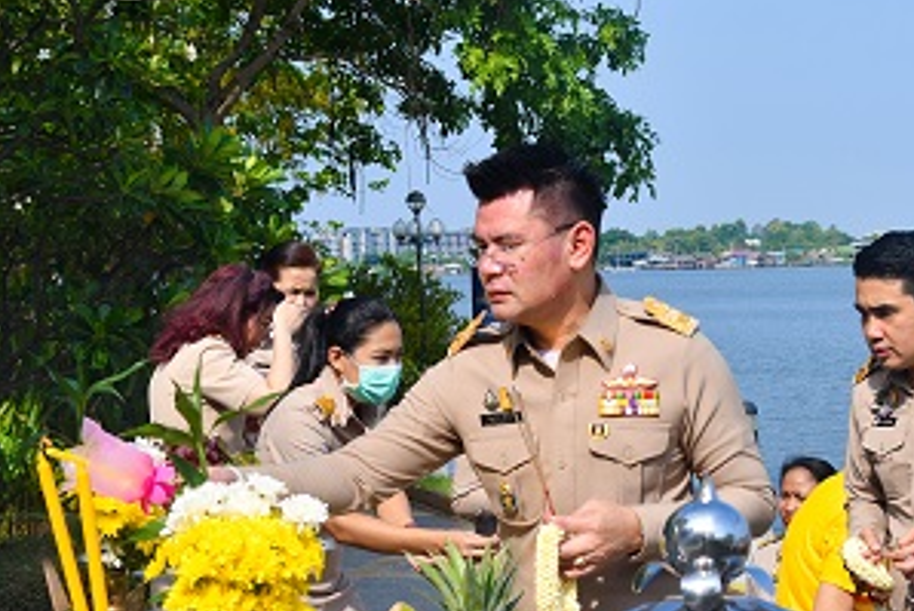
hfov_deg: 23.6
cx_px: 472
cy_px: 336
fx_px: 2184
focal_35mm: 86
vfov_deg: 15.9
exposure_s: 1/250
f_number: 8
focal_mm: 34
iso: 100
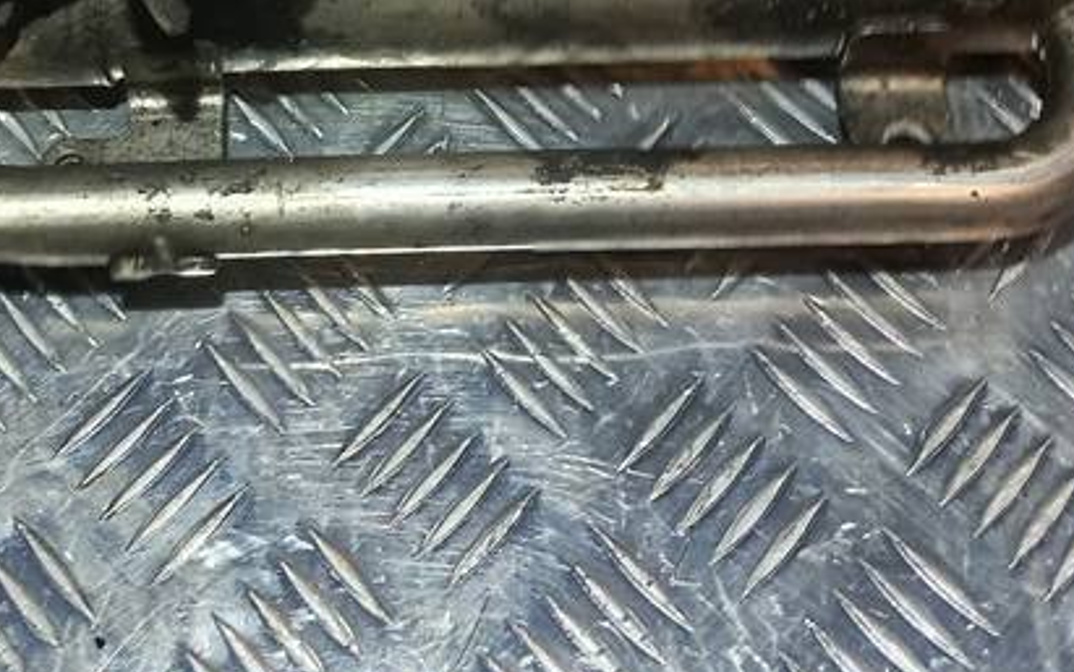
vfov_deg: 17.9
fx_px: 1932
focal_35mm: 66
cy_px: -295
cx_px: 361
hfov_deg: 30.8
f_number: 1.8
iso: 125
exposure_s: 1/50
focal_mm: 4.6
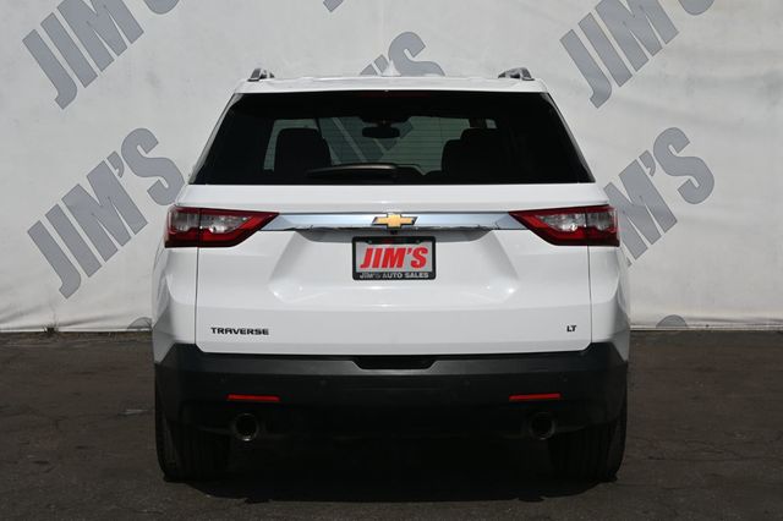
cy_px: 260
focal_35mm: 70
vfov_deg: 19.3
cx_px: 392
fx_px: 1533
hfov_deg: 28.7
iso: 100
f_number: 8
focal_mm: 47
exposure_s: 1/500
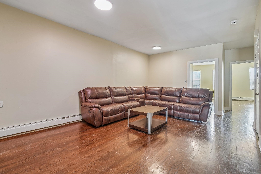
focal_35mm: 16
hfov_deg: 96.7
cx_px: 130
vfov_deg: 73.7
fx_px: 116
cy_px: 87
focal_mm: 16
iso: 400
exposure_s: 1/2.5
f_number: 8
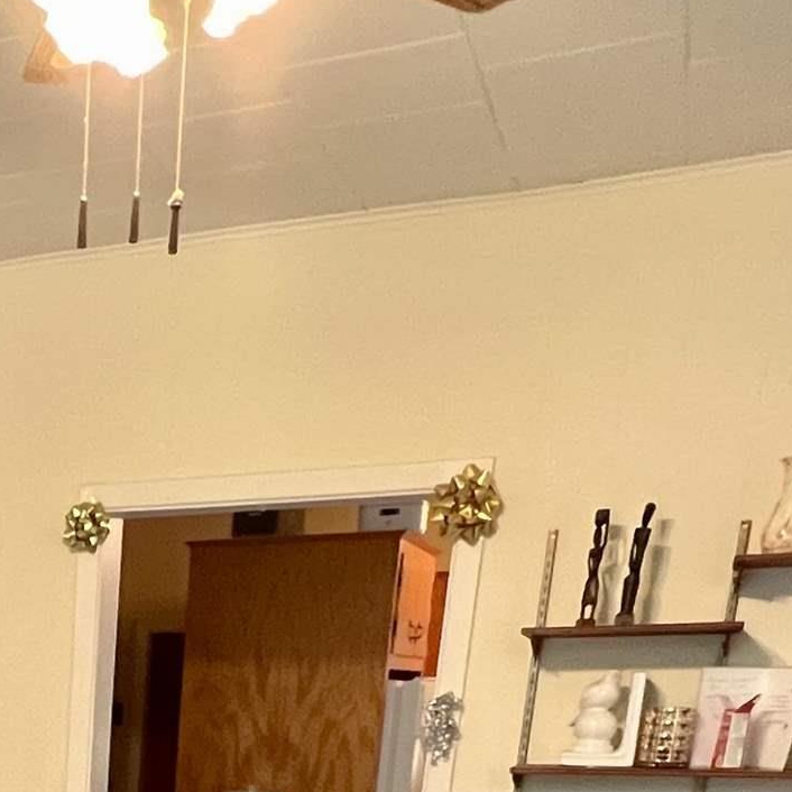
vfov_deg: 24.6
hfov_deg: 29.6
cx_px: -137
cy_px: 1247
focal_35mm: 50
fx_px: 1294
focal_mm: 1.57
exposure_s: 1/60
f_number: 1.8
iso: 400
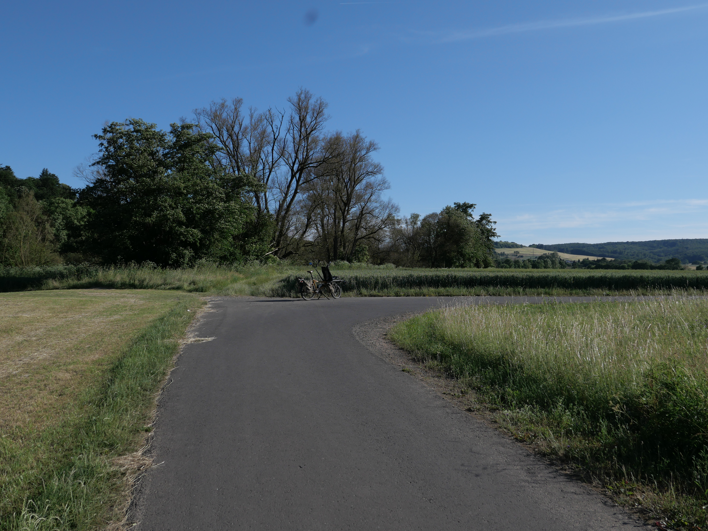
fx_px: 634
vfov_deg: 45.4
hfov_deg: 58.4
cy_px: 266
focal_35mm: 31
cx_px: 354
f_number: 5.6
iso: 200
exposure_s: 1/1300
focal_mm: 13.9
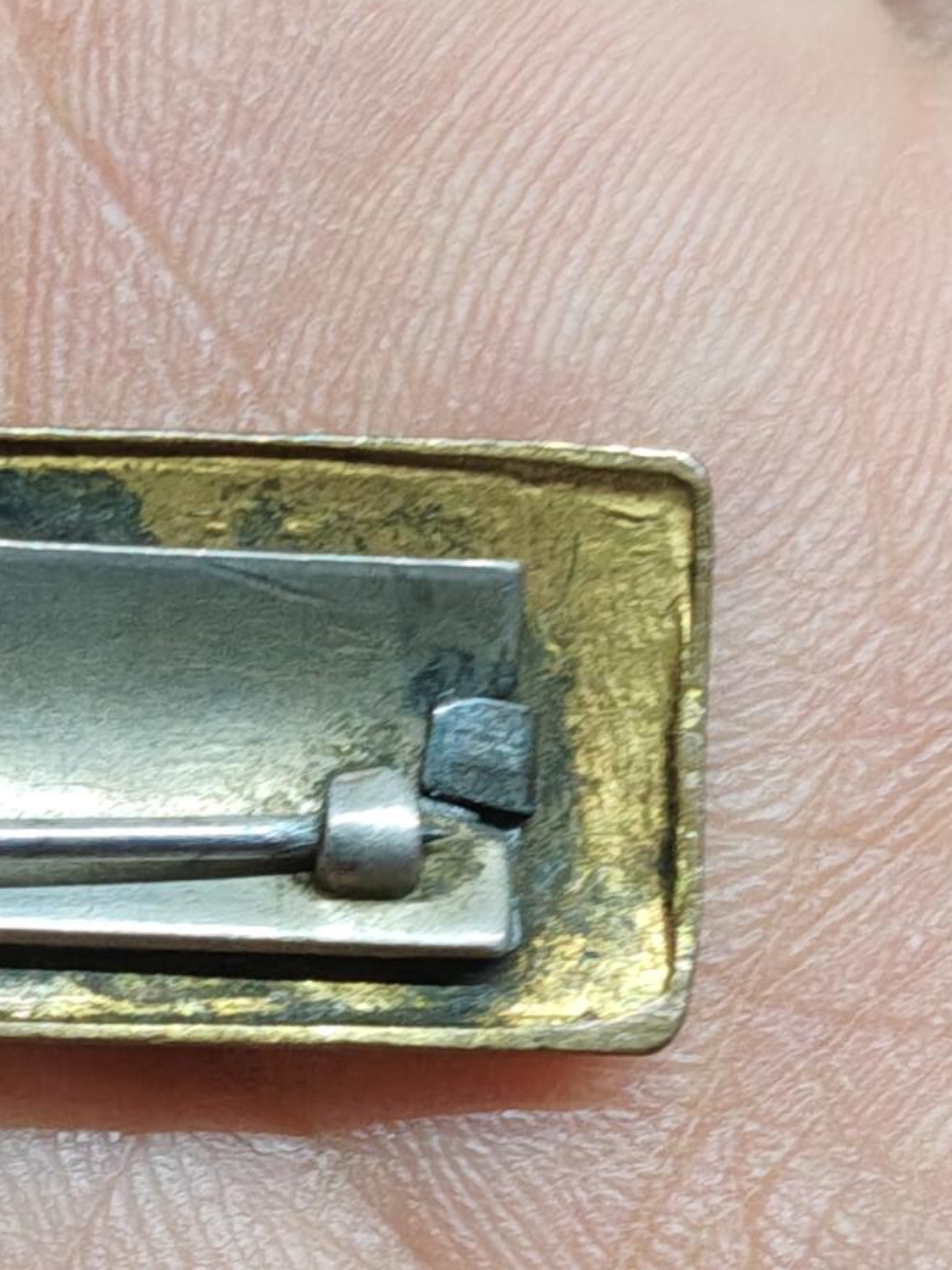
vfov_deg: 18.7
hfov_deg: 14.1
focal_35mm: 104
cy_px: 1021
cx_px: 109
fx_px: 3814
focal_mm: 4.84
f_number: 1.88
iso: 786
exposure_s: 1/50
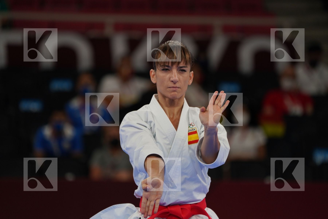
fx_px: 3262
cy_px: 110
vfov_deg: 3.8
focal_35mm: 358
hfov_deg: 5.8
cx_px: 164
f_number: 5.6
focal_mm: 358
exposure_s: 1/500
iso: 800
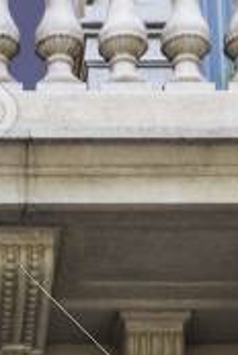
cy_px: 1252
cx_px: -175
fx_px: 2815
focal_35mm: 285
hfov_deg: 4.8
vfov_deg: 6.3
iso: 100
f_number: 5.6
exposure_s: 1/80
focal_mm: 38
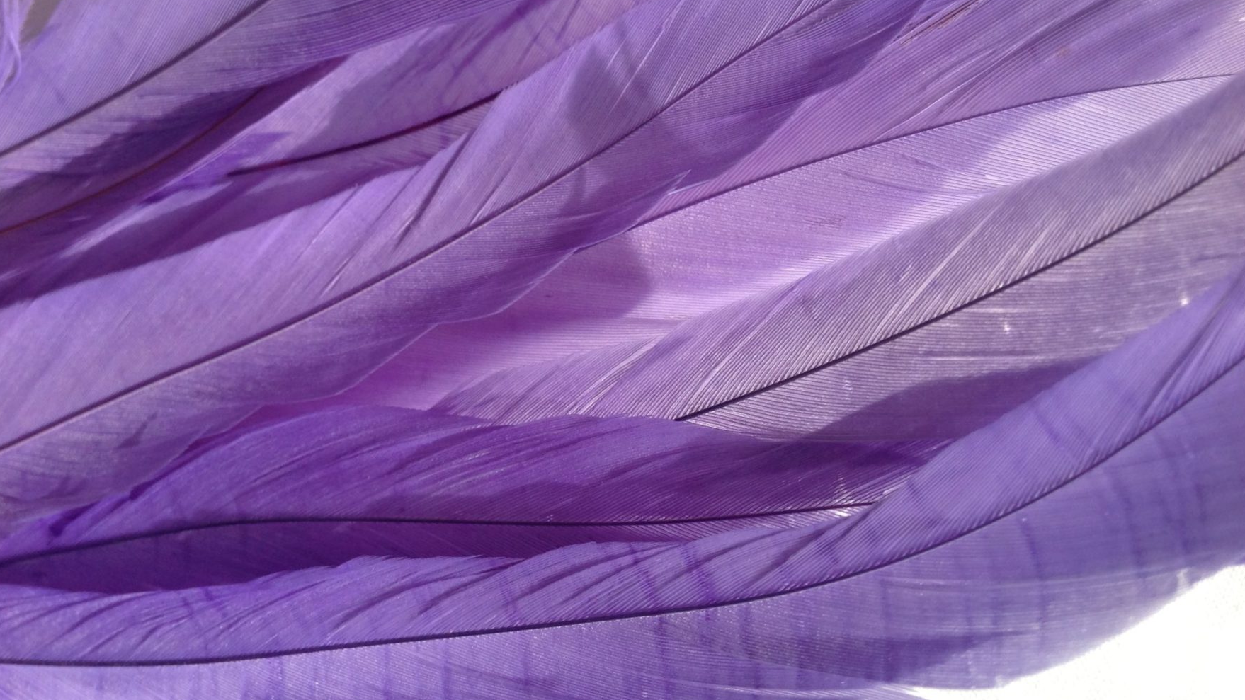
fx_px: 1288
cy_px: 254
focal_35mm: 39
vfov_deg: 30.3
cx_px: 611
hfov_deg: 51.6
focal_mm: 4.28
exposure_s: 1/1681
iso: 50
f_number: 2.4
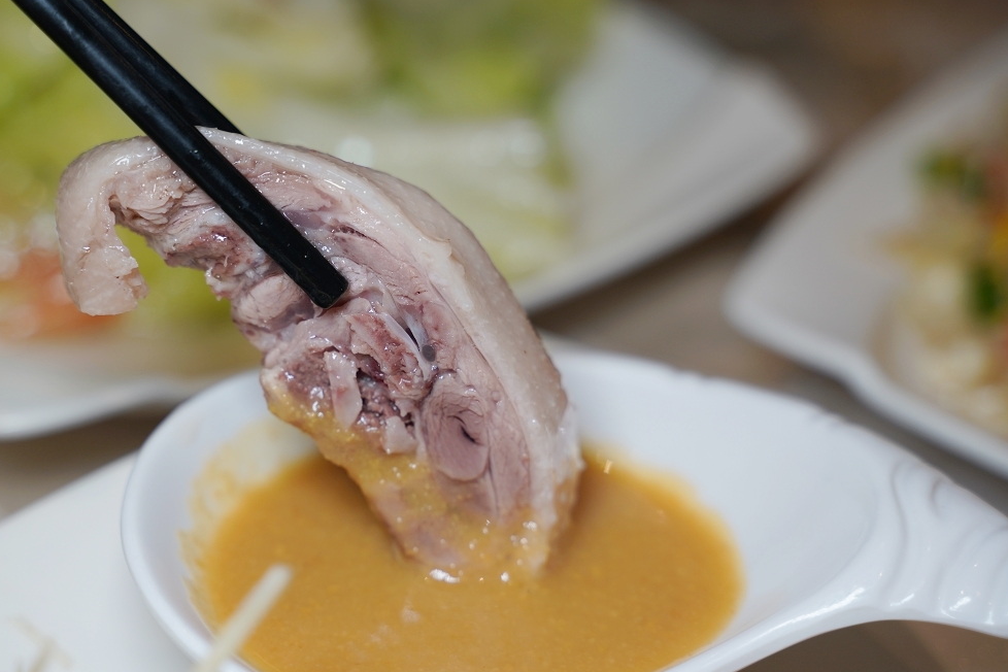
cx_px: 396
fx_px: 2576
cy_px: 359
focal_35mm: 92
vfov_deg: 14.9
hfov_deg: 22.1
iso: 160
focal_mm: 75
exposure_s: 1/80
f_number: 4
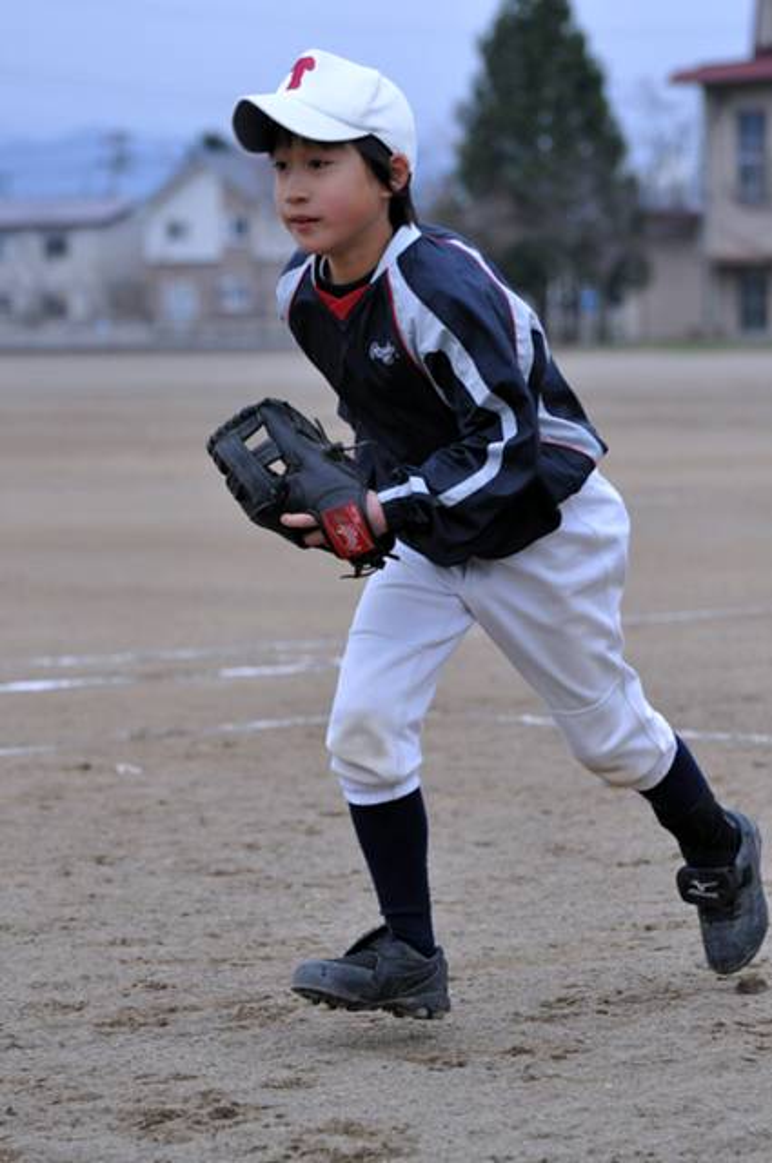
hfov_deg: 9.1
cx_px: 386
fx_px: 4838
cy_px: 582
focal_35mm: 150
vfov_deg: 13.7
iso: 800
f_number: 4.8
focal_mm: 100
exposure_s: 1/1250
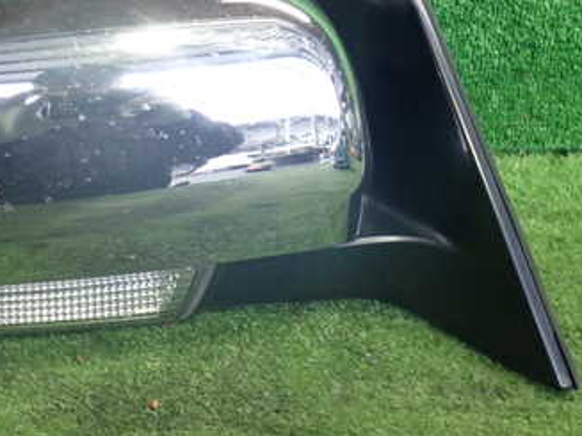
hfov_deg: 34.5
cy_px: 101
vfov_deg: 26.2
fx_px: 924
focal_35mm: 55
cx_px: 183
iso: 400
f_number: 2.3
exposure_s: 1/30
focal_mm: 5.4
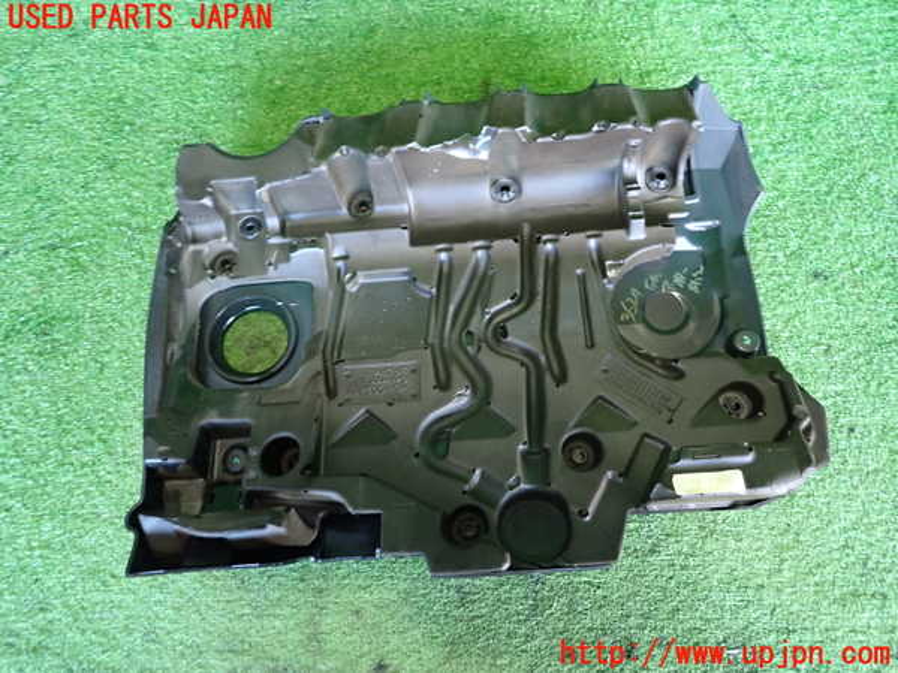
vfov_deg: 54.9
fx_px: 649
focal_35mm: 25
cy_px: 336
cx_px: 449
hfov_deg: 69.4
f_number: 2
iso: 640
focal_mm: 4.5
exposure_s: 1/30
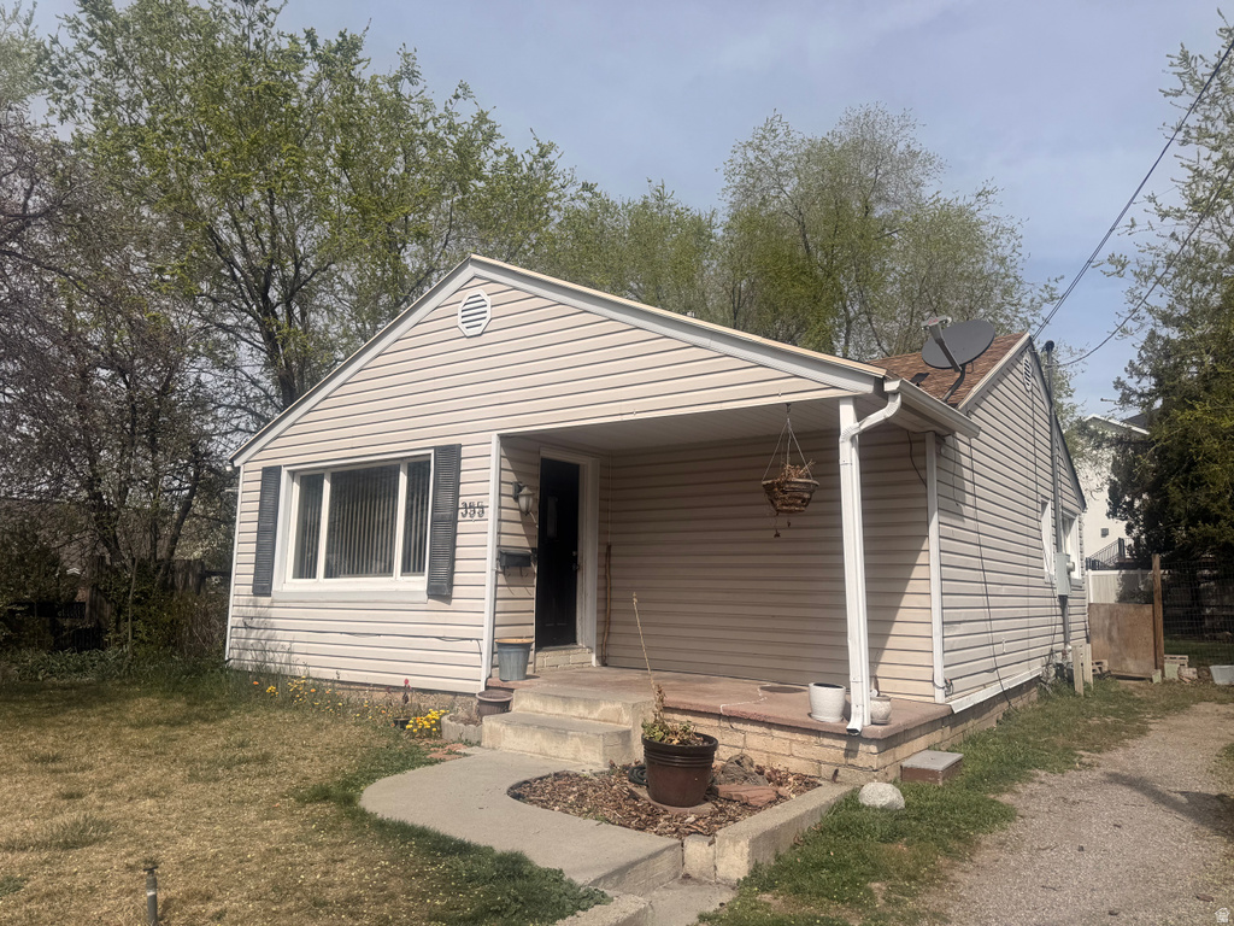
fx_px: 856
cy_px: 463
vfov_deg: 56.8
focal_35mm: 24
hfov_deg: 71.6
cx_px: 617
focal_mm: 6.76
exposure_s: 1/8130
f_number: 1.78
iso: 80
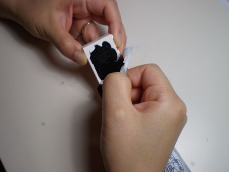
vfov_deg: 39.7
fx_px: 238
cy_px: 86
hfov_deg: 51.4
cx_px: 114
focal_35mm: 36
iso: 80
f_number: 3.1
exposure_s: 1/30
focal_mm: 6.3
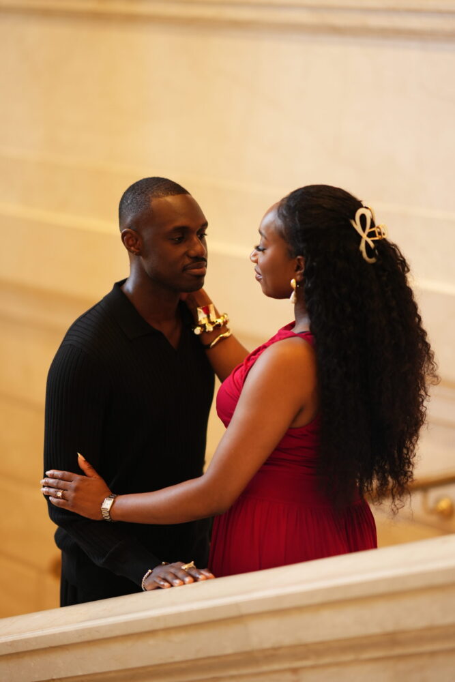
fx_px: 1611
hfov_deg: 16.1
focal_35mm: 85
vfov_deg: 23.9
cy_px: 341
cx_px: 228
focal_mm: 85
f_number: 1.4
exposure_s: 1/160
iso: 800
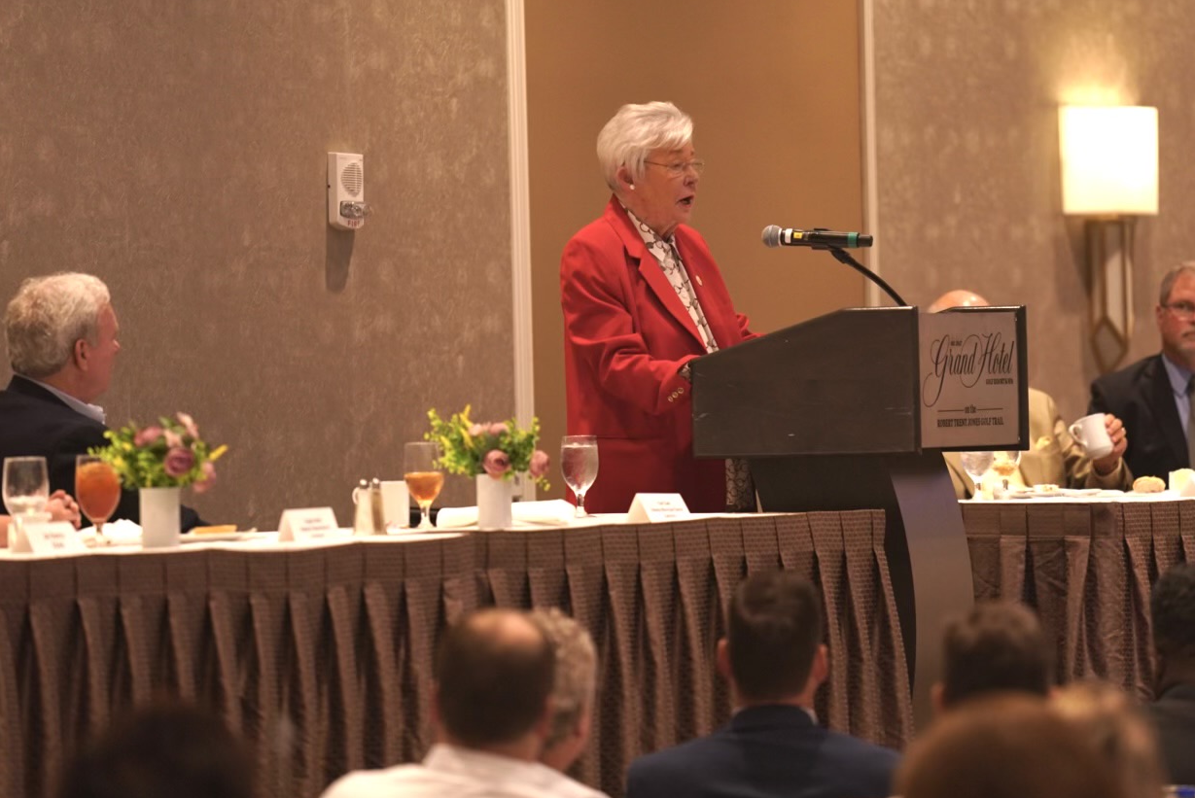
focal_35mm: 263
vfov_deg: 5.2
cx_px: 768
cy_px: 298
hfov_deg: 7.8
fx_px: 8735
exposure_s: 1/250
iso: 1250
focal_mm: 200
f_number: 2.8
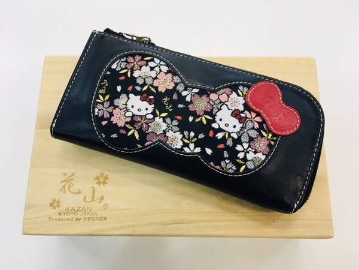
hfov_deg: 61.7
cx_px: 180
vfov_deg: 48.2
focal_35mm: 29
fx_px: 301
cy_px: 135
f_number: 2.2
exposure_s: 1/33
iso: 32
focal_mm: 4.15
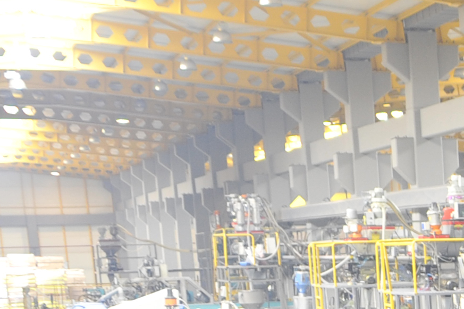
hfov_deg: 14.9
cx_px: 870
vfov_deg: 10.9
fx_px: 1507
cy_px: 562
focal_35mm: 117
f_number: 3.2
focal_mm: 24
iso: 800
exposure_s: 1/40
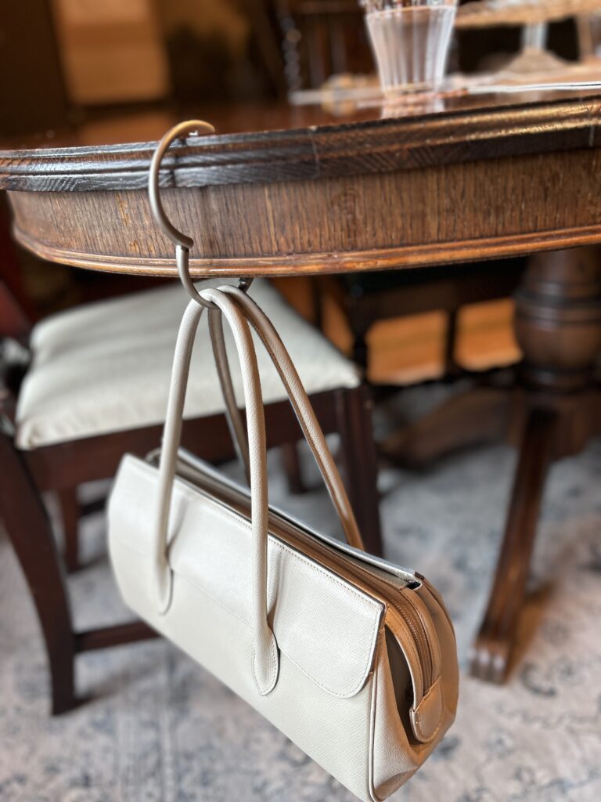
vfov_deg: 67.3
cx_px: 300
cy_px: 401
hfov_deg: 53.1
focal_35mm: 26
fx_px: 602
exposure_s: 1/100
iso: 64
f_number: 1.5
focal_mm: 5.7
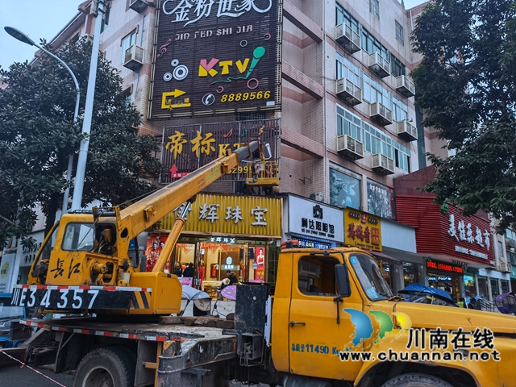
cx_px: 258
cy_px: 194
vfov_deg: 51.4
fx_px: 402
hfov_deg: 65.3
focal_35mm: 27
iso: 50
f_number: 1.9
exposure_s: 1/246
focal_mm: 6.67
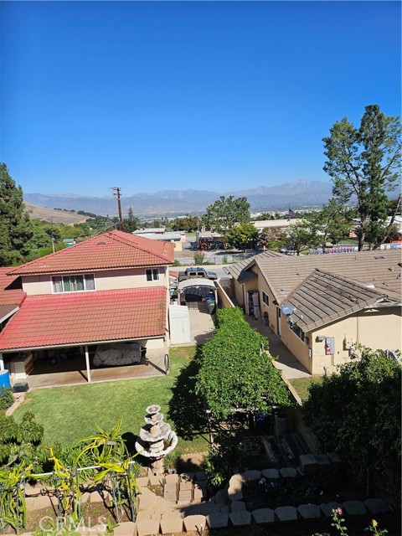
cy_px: 268
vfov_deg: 73.9
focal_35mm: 23
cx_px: 201
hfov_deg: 58.9
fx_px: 356
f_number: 1.8
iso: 25
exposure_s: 1/2650
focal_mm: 5.4
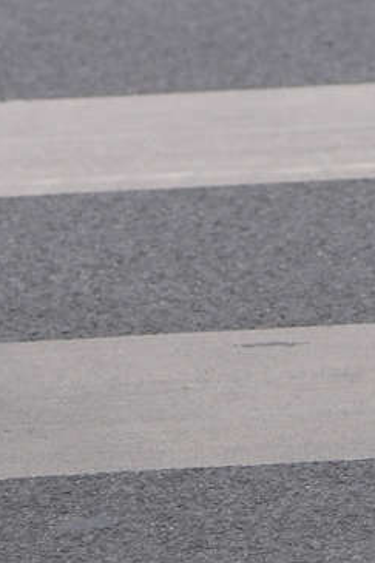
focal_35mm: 355
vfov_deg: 5.7
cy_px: -600
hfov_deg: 3.8
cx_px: 773
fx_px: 5552
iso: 500
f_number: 4
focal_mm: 72
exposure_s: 1/800
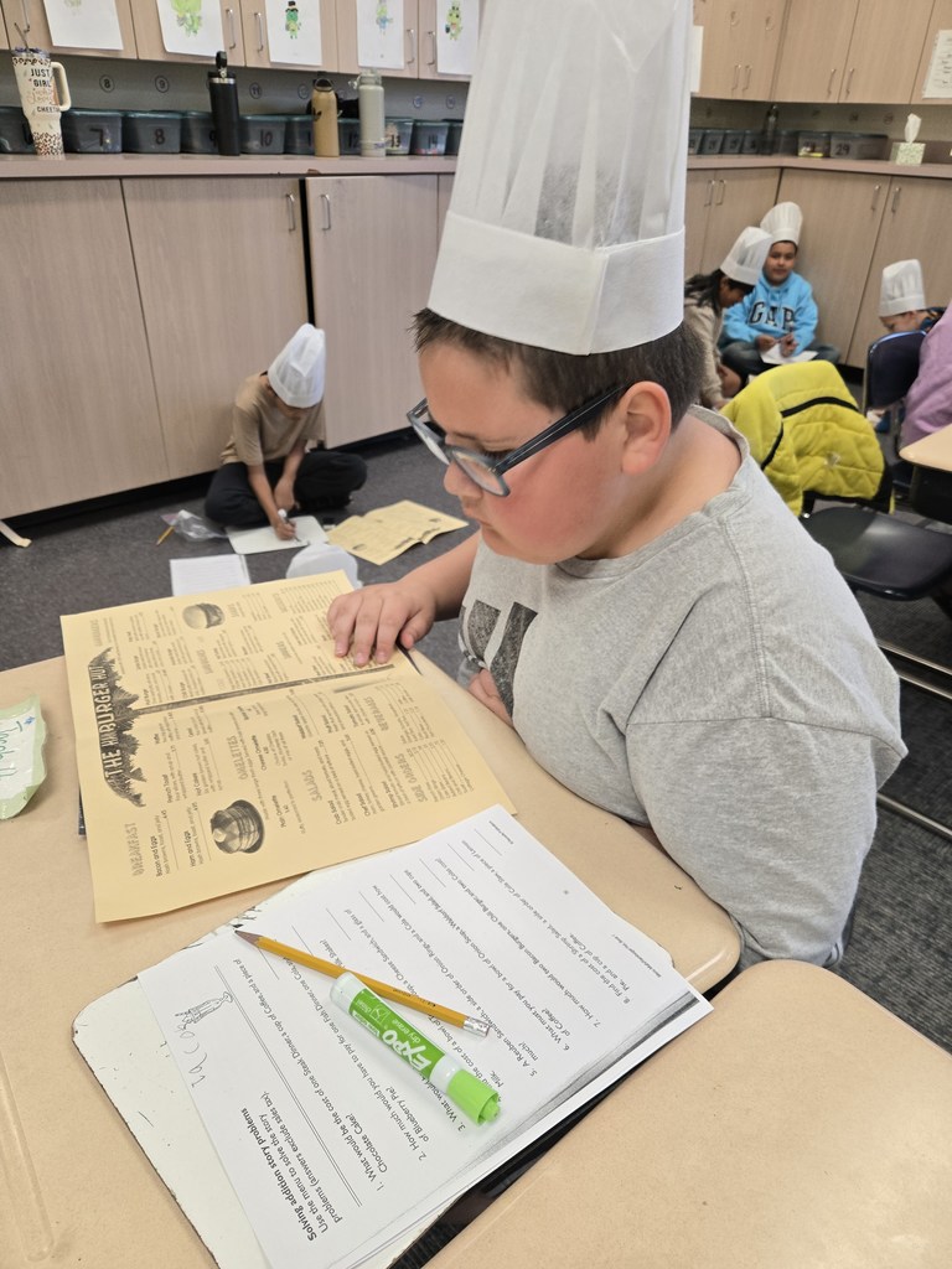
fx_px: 843
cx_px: 476
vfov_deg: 73.9
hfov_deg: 58.9
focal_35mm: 23
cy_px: 634
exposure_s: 1/120
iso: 200
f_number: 1.8
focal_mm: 5.4
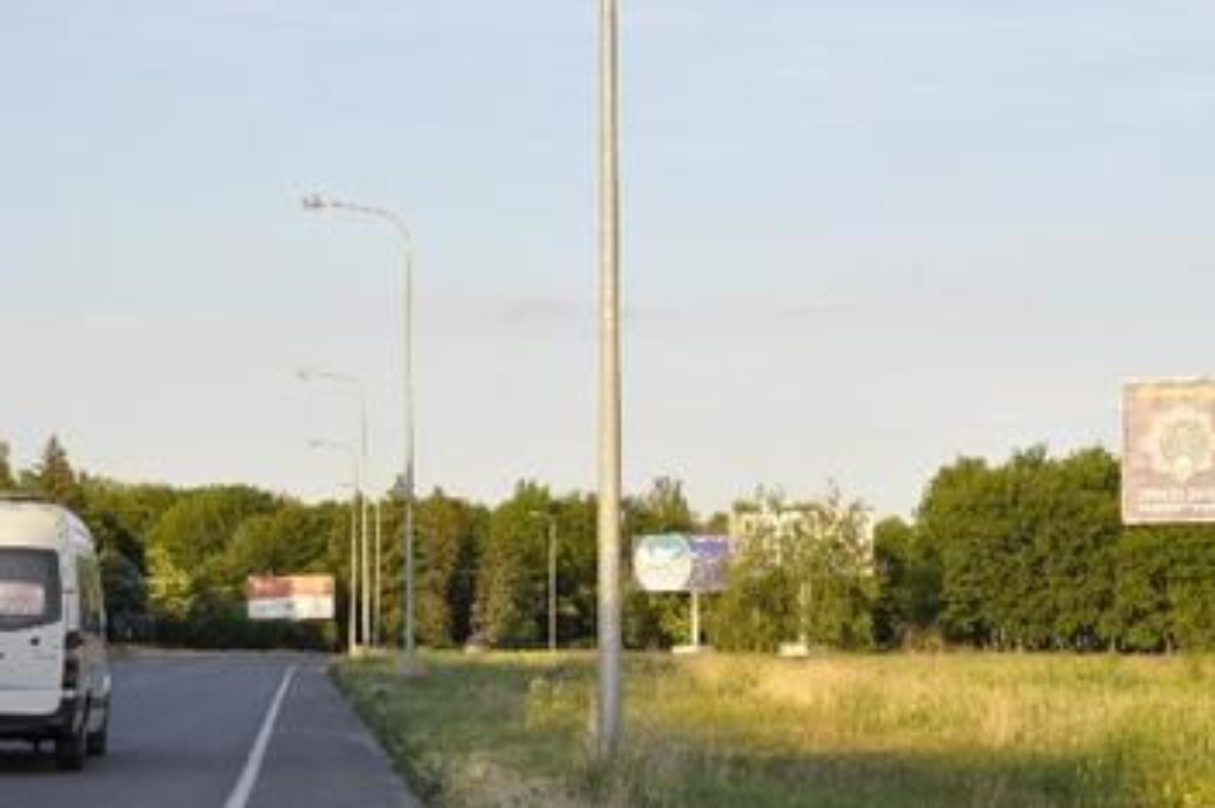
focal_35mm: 104
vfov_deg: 13.1
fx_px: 3507
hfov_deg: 19.6
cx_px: 847
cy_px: 539
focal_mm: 44
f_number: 11
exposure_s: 1/125
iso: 200
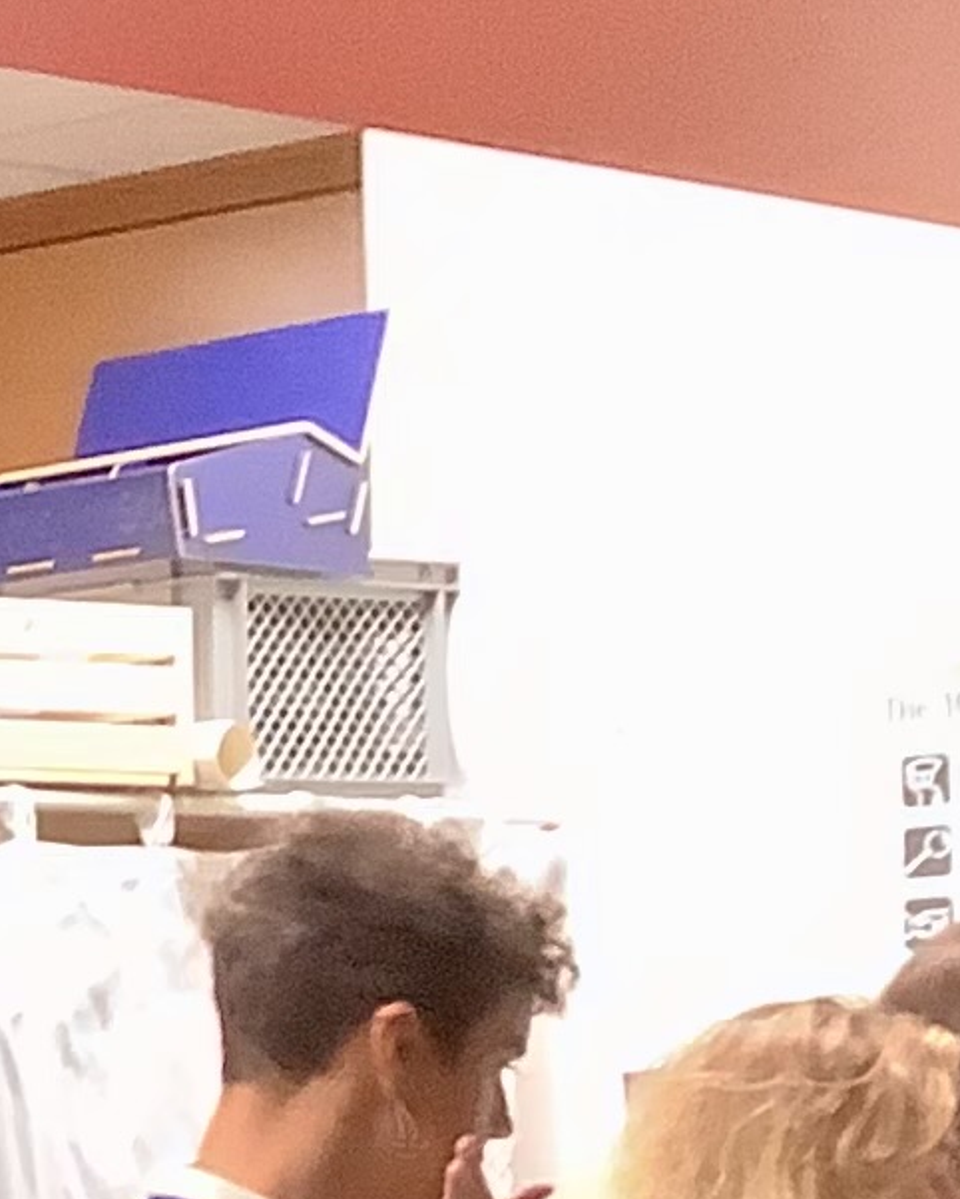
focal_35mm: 164
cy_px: 1291
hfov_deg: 8.5
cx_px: -1506
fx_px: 5822
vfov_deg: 11.6
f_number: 2.4
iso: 640
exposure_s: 1/25
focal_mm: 3.3
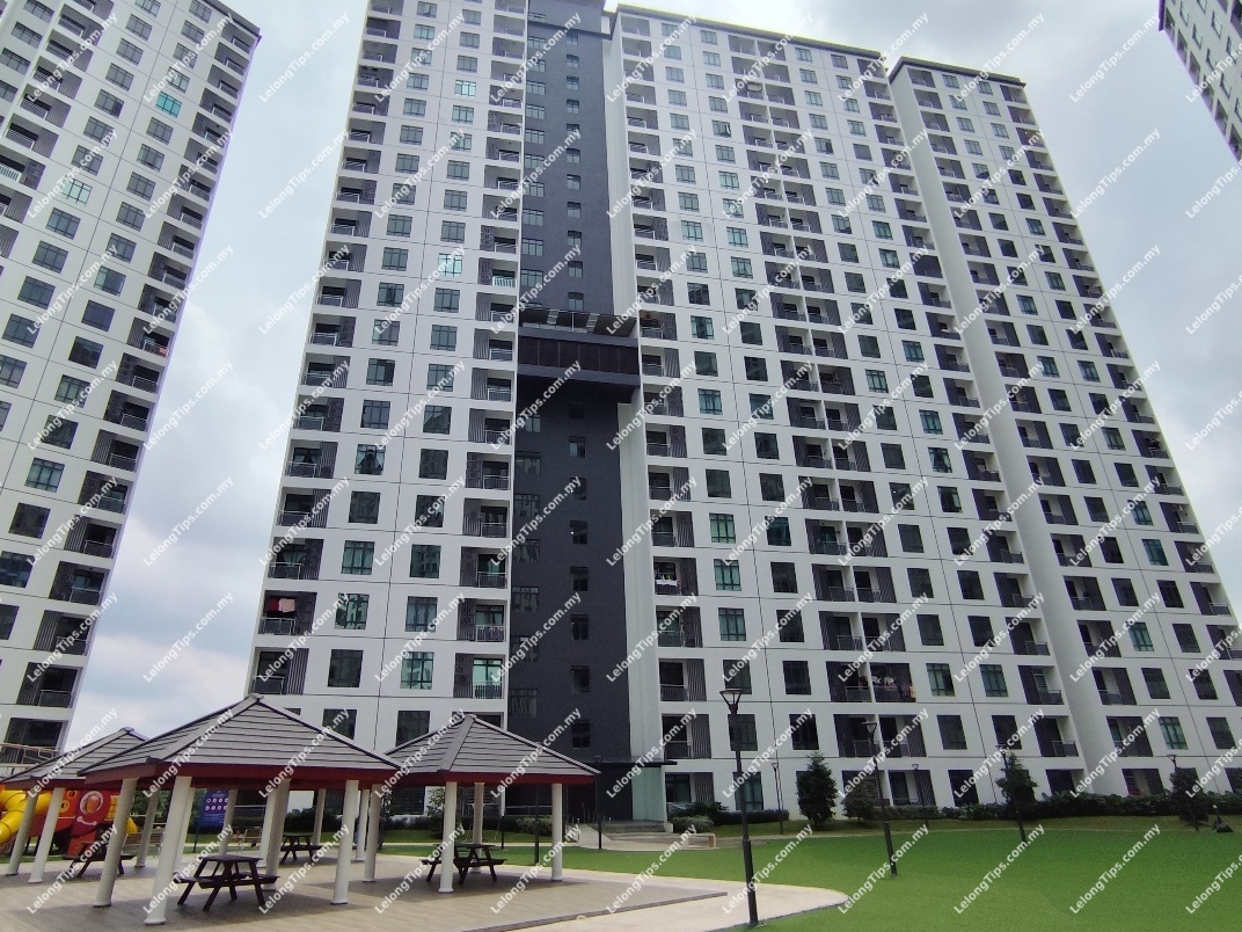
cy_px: 436
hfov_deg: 84.0
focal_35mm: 19
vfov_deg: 68.6
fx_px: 682
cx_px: 520
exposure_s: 1/4501
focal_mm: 1.65
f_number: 2.2
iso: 50
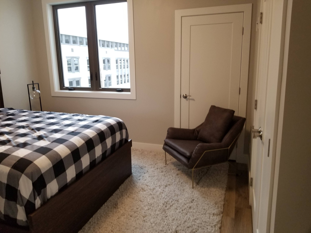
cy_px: 116
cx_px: 156
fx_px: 234
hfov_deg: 67.3
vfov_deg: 53.1
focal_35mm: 26
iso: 200
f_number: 1.7
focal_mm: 4.25
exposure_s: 1/60
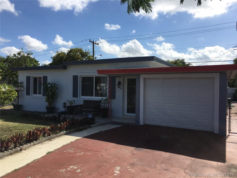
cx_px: 118
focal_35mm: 29
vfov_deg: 48.2
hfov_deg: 61.7
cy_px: 89
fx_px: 199
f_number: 2.2
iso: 25
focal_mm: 4.15
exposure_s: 1/2198
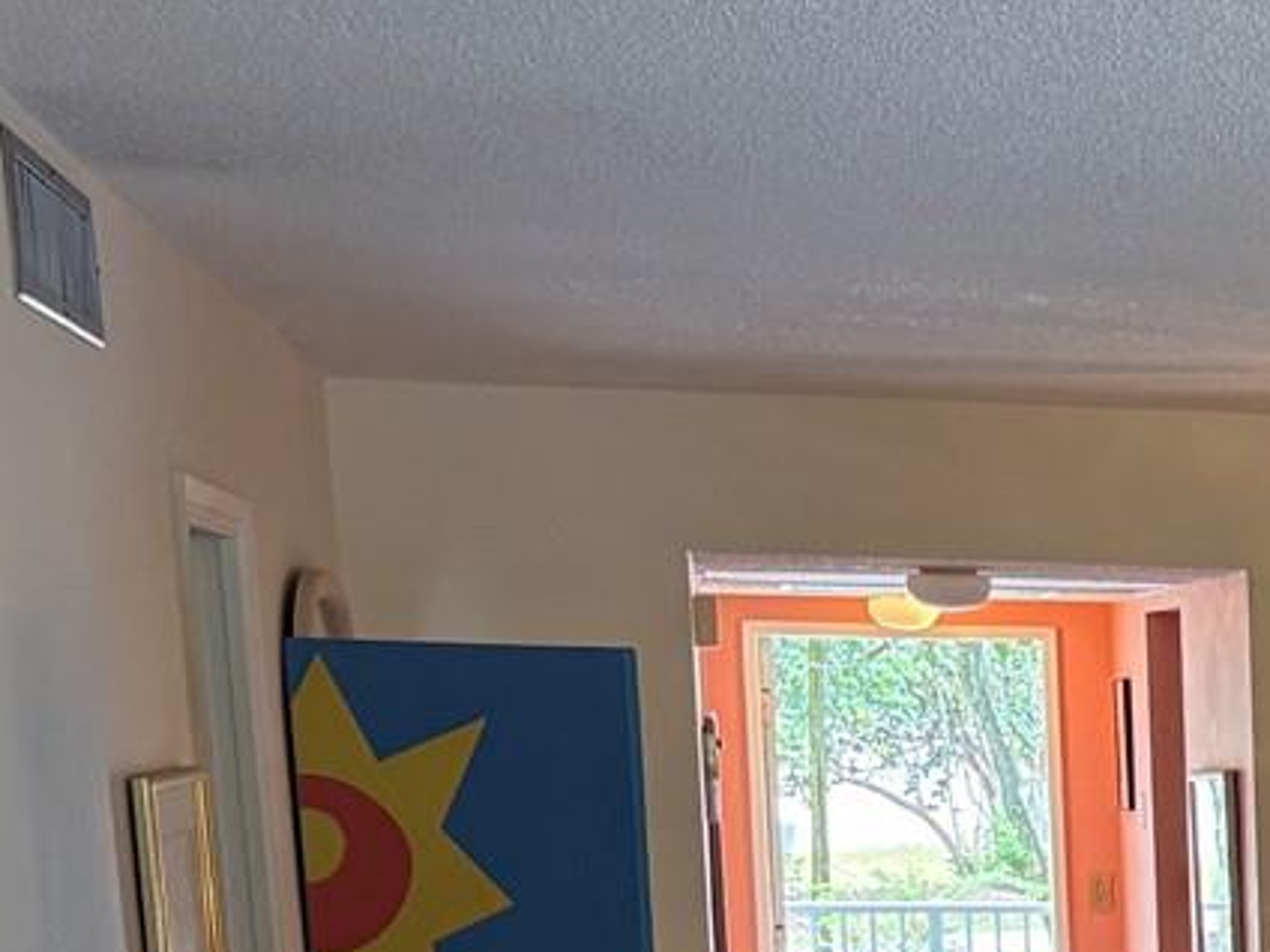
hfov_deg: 17.9
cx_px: 1911
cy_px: 1548
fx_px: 3595
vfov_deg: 13.9
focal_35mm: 98
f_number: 1.6
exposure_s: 1/60
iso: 100
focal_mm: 5.96
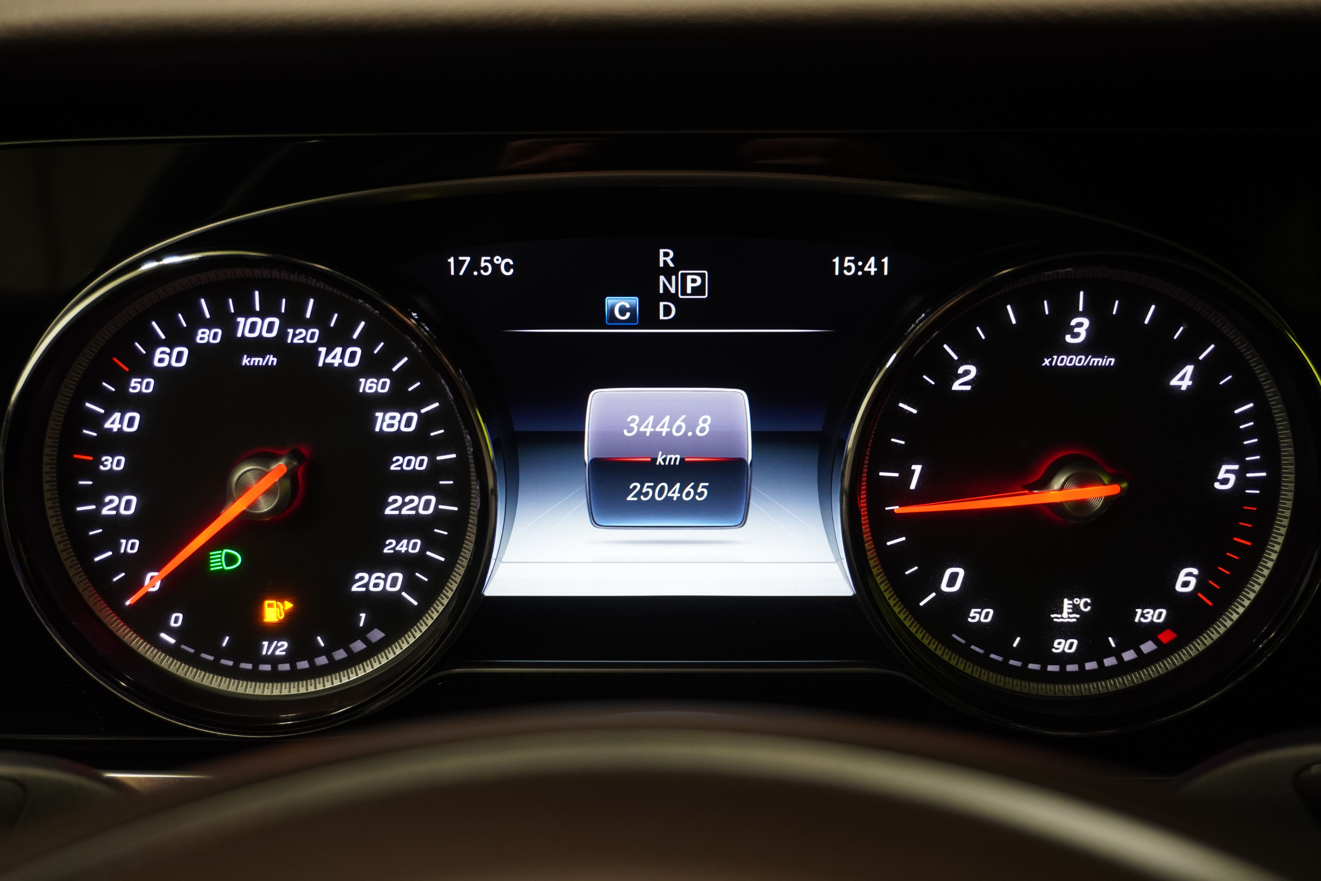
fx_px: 1431
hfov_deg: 49.6
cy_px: 440
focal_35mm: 39
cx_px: 660
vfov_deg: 34.2
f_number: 4.5
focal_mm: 26
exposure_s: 1/40
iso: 800
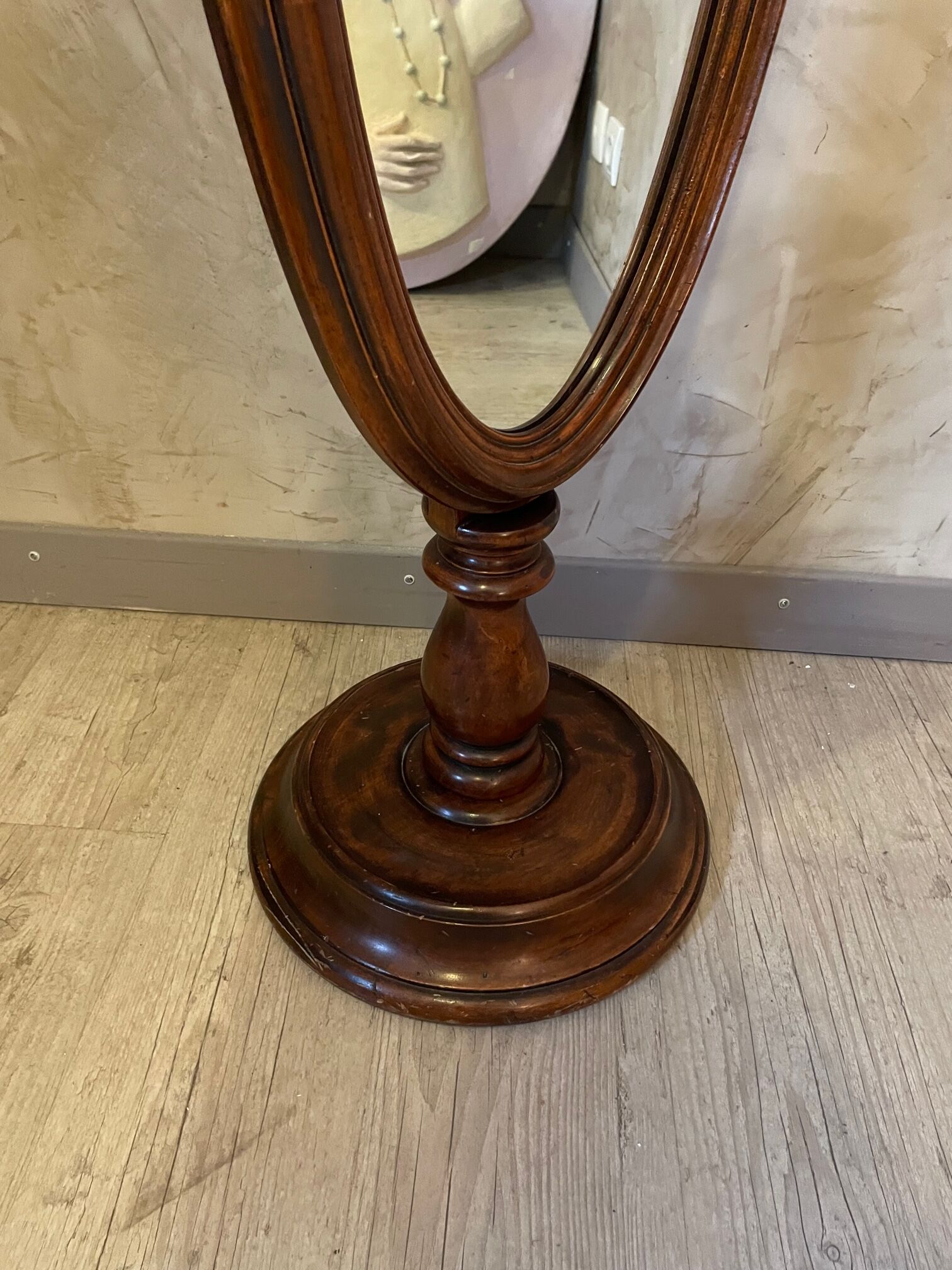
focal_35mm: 26
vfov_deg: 67.3
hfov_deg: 53.1
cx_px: 476
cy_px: 635
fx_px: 953
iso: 640
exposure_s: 1/25
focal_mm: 4.2
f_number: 1.6
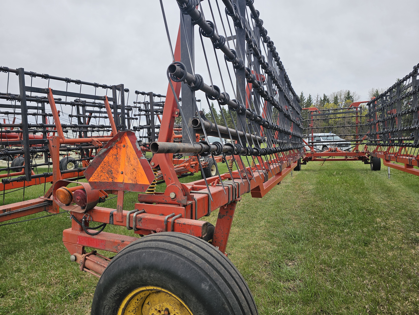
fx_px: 278
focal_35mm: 23
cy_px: 158
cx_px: 210
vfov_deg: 58.9
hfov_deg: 73.9
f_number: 1.7
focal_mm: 6.3
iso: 12
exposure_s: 1/557
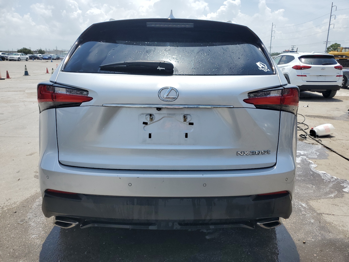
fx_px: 262
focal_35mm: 26
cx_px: 174
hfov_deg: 67.3
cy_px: 131
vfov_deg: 53.1
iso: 50
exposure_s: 1/3333
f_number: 1.5
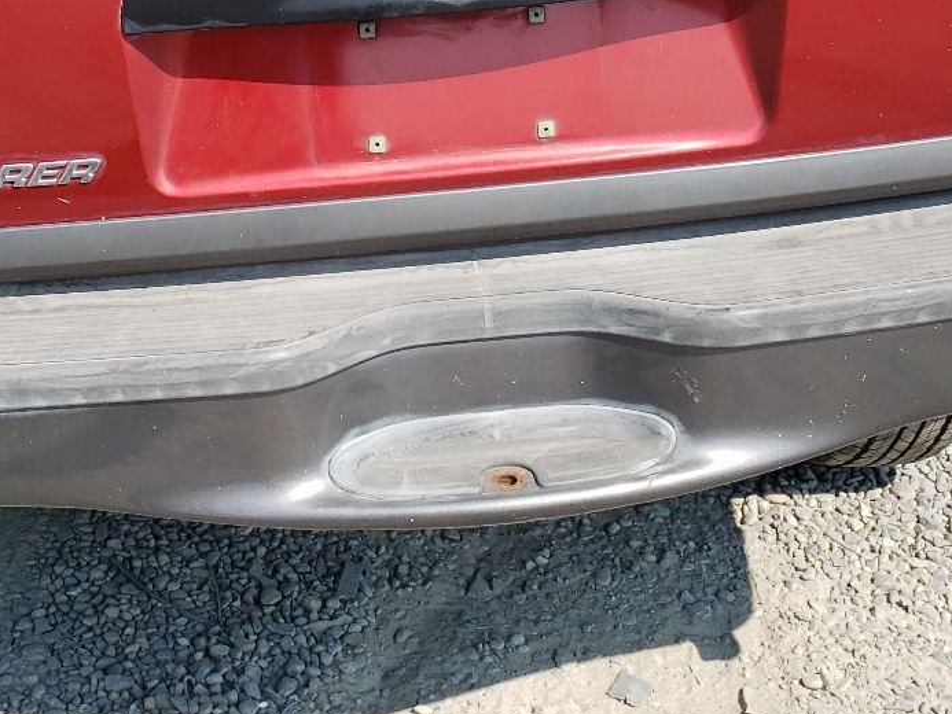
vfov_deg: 23.2
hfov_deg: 32.0
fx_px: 1650
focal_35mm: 60
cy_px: -36
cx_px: 350
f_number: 1.5
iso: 50
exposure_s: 1/2000
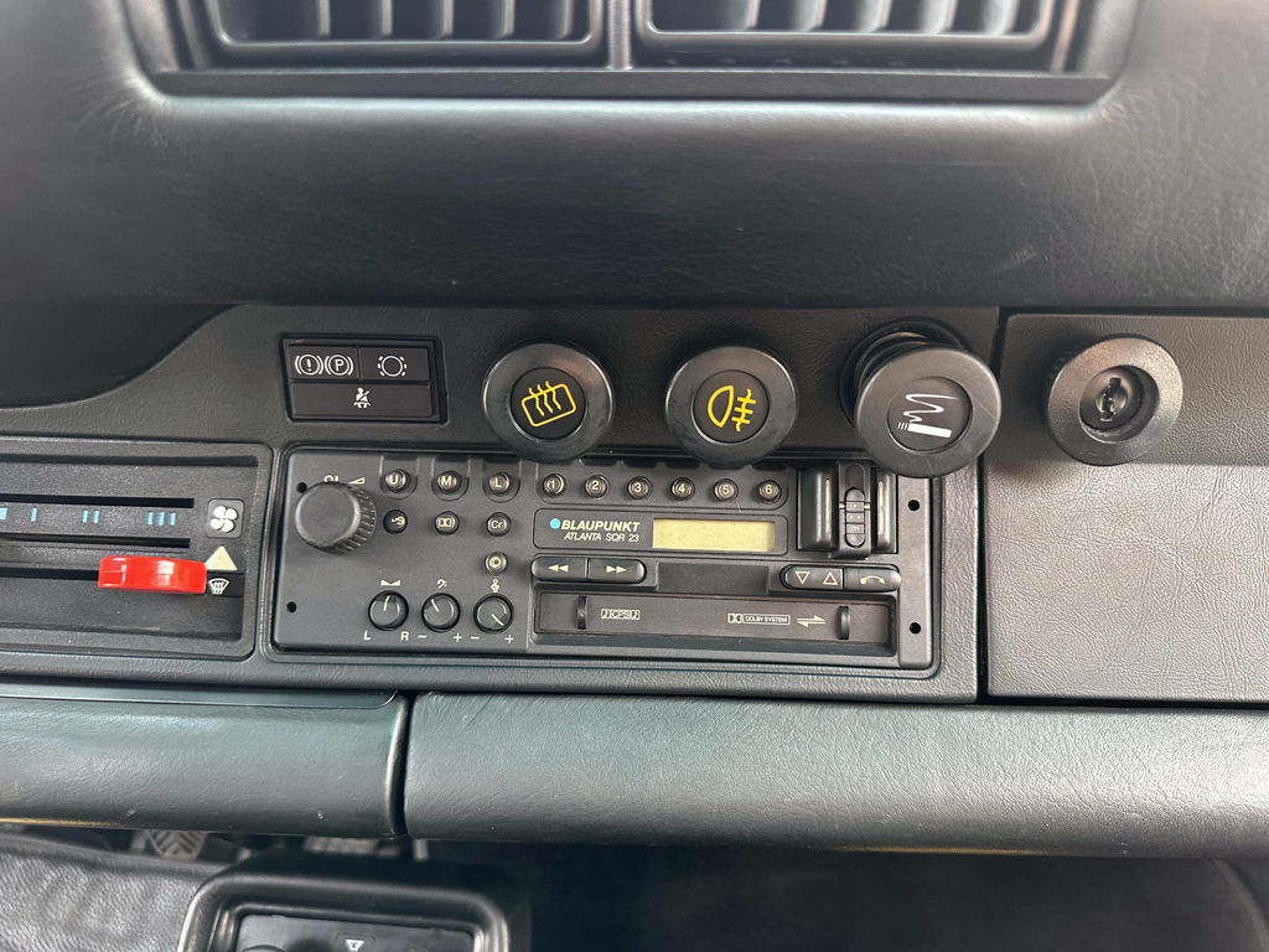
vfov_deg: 56.8
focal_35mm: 24
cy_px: 476
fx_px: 880
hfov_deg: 71.6
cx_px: 634
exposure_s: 1/121
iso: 250
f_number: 1.78
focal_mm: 6.86
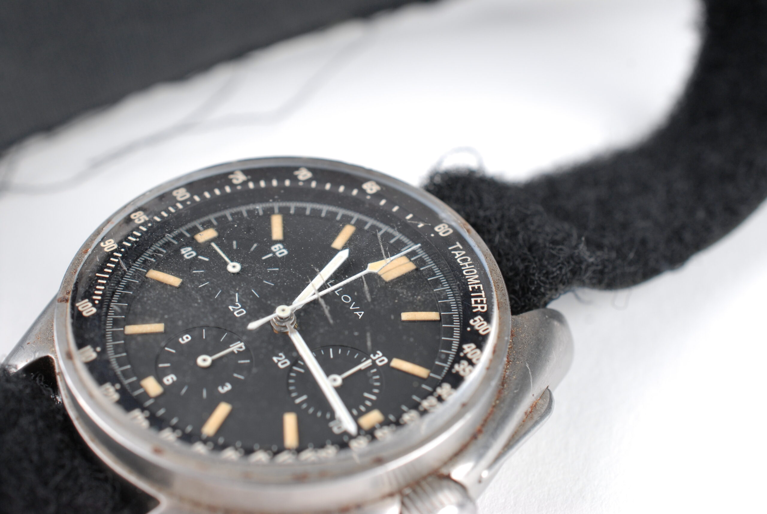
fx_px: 1280
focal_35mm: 60
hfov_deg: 33.4
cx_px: 384
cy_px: 257
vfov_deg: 22.7
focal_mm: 40
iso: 250
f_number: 9
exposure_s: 1/200
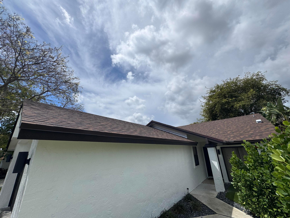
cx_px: 145
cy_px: 109
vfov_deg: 85.7
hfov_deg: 102.1
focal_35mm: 14
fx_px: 117
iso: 32
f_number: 2.2
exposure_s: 1/4630
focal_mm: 2.22
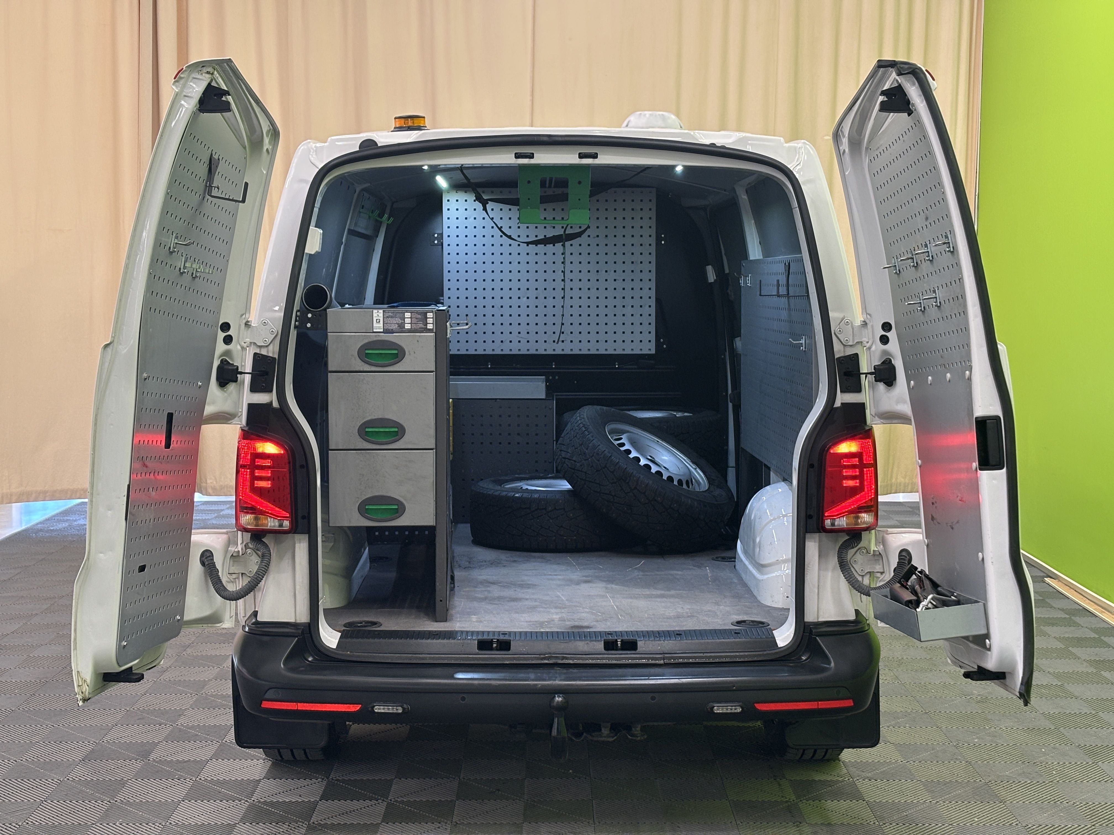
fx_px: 1673
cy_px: 418
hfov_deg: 36.8
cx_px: 557
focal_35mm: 52
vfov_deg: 28.0
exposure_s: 1/50
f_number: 1.6
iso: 50
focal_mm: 5.96
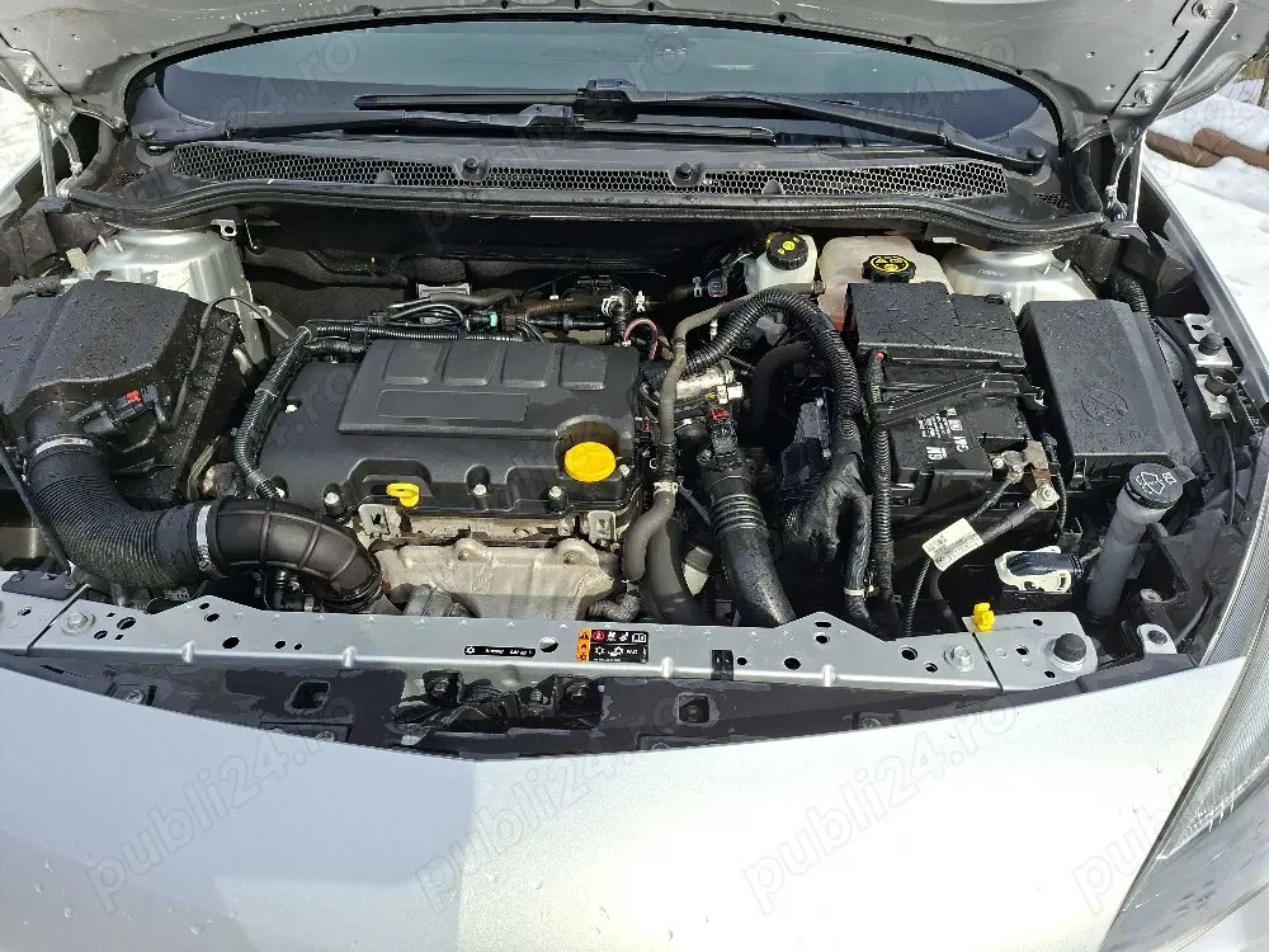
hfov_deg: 73.9
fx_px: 843
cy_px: 476
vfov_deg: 58.9
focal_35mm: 23
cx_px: 634
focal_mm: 5.54
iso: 50
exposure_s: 1/2500
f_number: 1.8
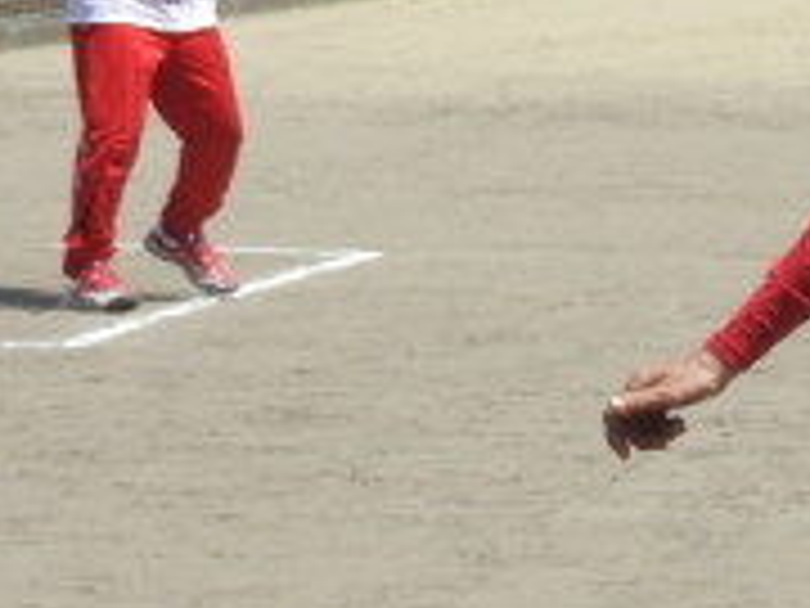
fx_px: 8985
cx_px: 1336
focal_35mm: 384
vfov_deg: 3.9
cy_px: 743
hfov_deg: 5.1
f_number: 5
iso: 100
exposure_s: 1/640
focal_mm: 20.6
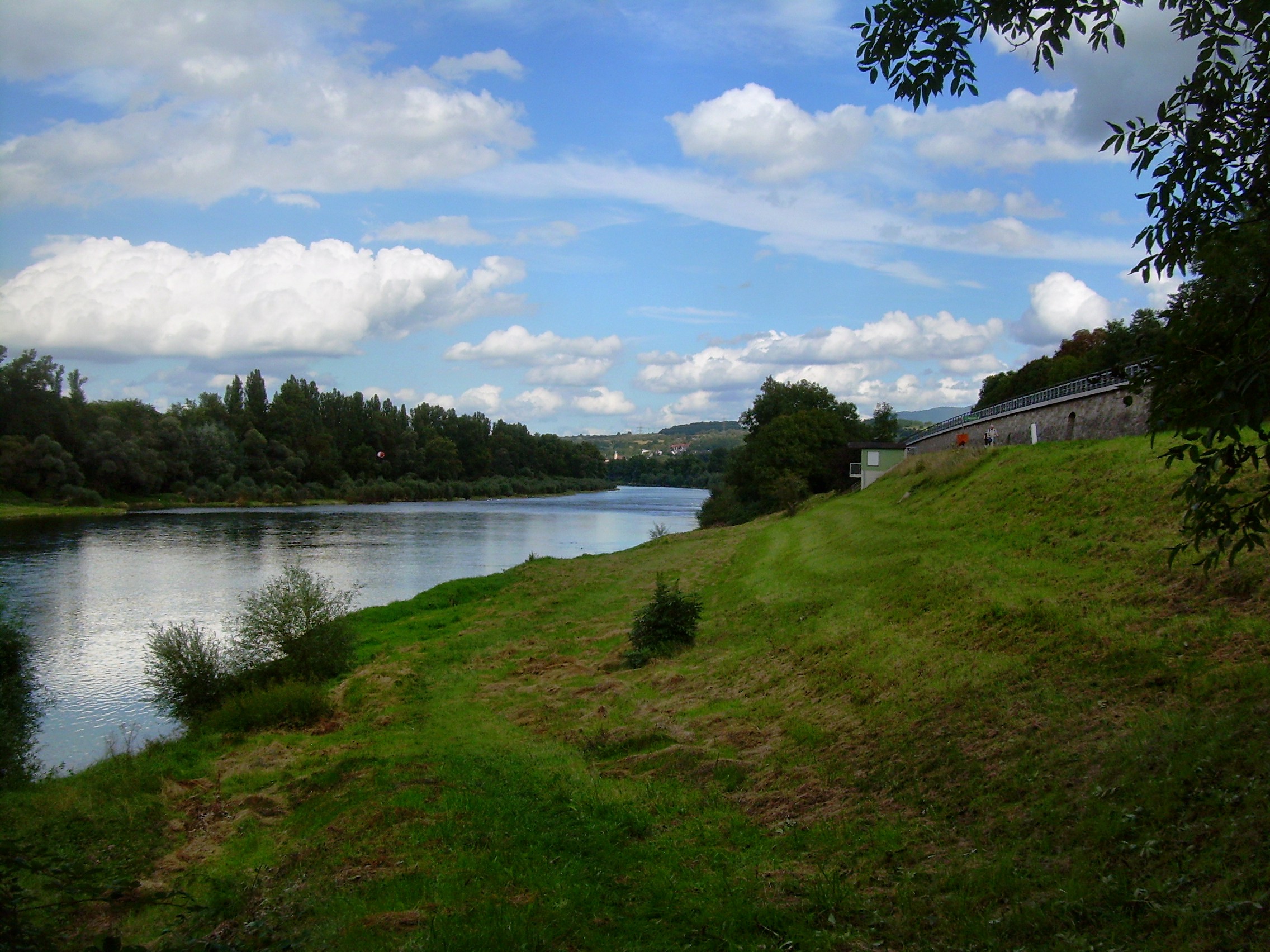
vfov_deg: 37.7
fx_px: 1394
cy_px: 476
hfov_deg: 49.0
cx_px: 635
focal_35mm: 38
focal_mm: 6.3
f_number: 4.6
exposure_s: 1/595
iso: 50
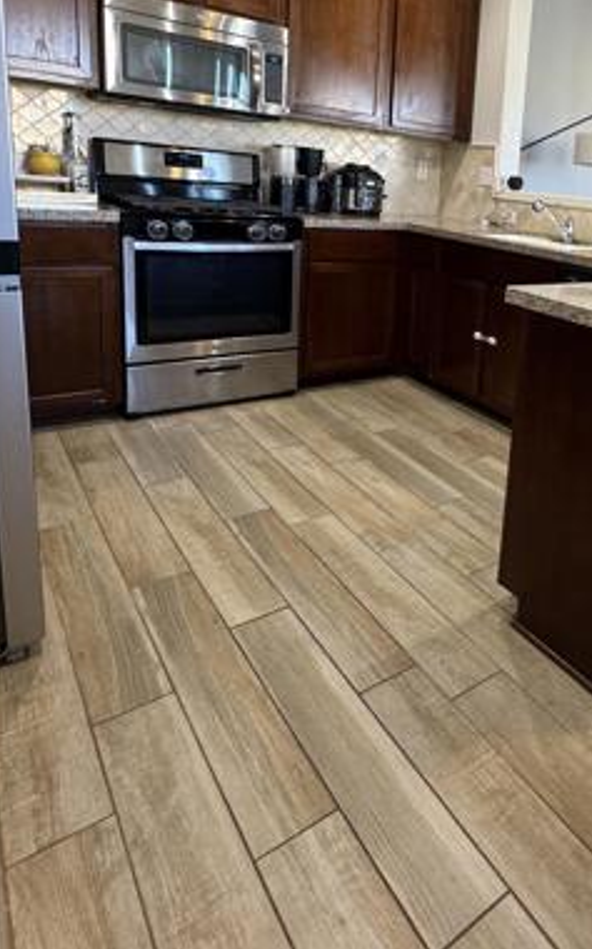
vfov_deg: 70.4
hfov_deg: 44.8
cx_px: 532
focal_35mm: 25
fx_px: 646
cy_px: 312
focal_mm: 2.22
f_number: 2.2
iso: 160
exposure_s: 1/60
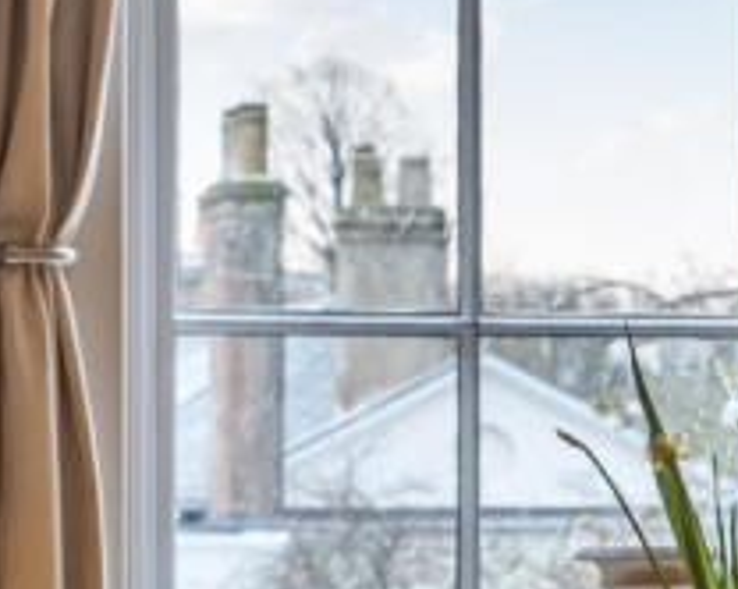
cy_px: 470
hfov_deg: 8.6
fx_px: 4844
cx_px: 981
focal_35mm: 222
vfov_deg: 6.9
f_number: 8
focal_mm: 50
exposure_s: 1/3
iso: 100
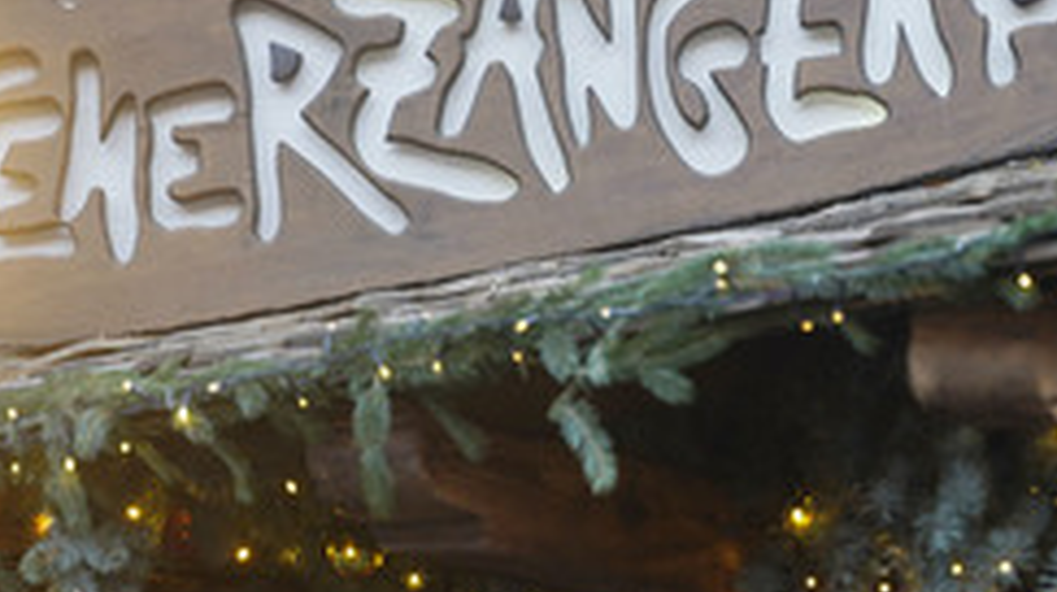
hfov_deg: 14.7
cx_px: 789
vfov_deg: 8.3
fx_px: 4087
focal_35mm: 146
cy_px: 331
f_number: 3.5
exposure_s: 1/100
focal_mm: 75
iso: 640
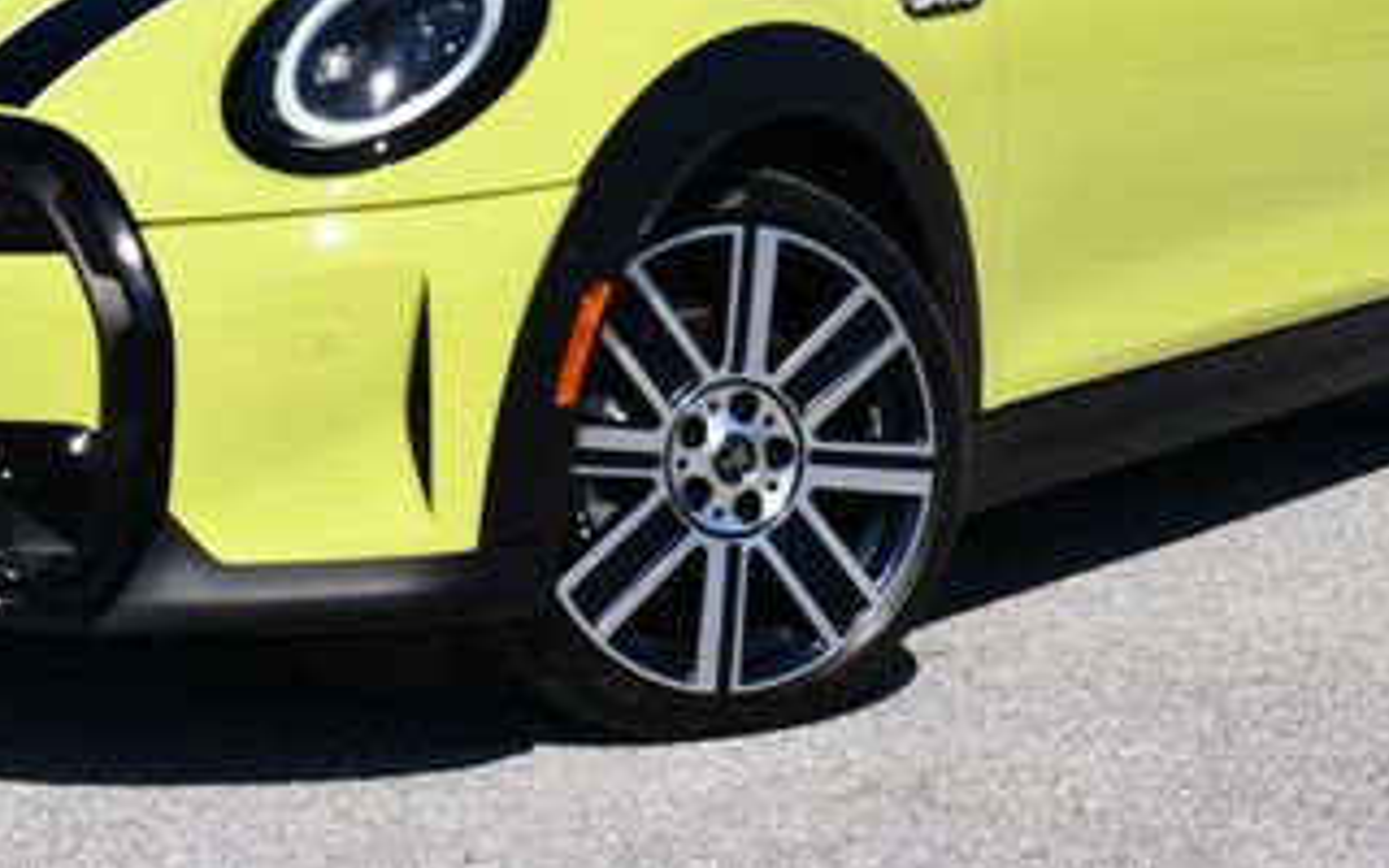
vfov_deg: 13.1
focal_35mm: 98
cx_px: 603
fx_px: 3710
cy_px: -52
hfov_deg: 21.2
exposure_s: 1/400
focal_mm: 24
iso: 100
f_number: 10
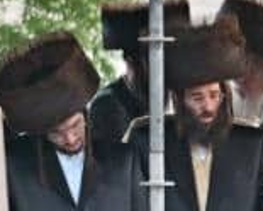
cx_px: 42
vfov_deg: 0.8
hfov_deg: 1.0
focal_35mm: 1859
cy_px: 98
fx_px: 14470
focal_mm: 200
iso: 400
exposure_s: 1/250
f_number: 2.8
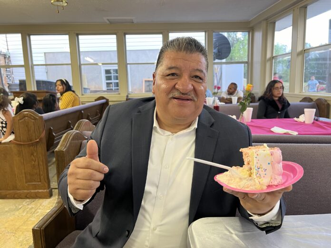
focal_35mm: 26
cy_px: 124
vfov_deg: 53.1
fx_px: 249
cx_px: 166
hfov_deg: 67.3
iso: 200
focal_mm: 5.7
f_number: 1.5
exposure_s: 1/60
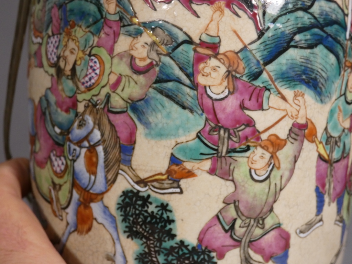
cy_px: 132
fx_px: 539
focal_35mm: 53
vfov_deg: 27.5
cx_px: 176
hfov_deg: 36.2
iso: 320
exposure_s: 1/125
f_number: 3.9
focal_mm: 9.5
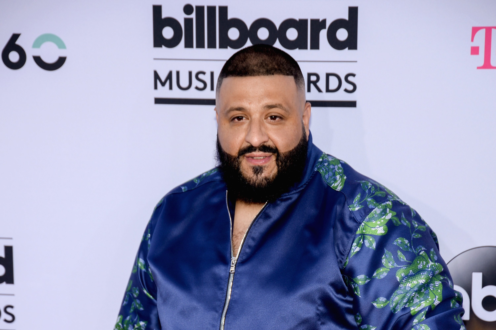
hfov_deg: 19.5
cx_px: 248
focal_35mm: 105
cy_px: 165
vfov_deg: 13.0
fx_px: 1446
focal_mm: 105
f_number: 5
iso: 125
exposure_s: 1/250
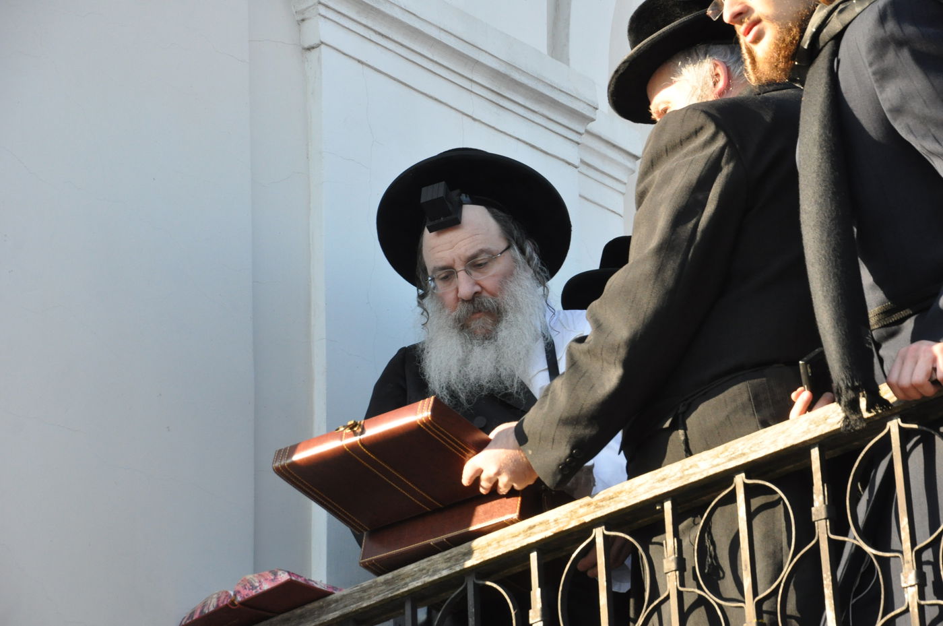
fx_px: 4119
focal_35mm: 158
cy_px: 313
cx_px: 472
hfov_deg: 13.1
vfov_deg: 8.7
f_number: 10
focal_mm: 105
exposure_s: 1/400
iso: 1250
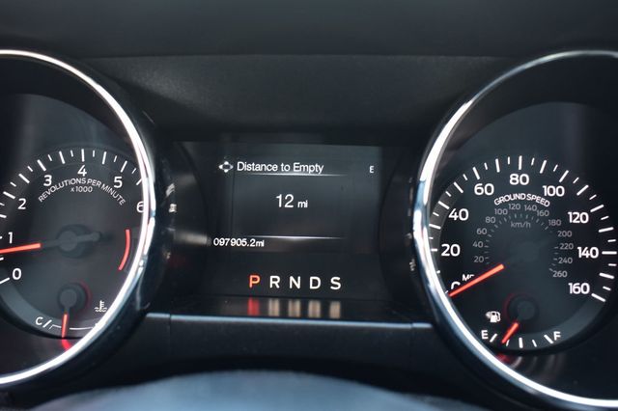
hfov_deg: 55.1
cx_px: 309
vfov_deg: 38.3
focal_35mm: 34
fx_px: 592
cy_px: 206
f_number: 6.3
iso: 500
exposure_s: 1/15
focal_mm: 23
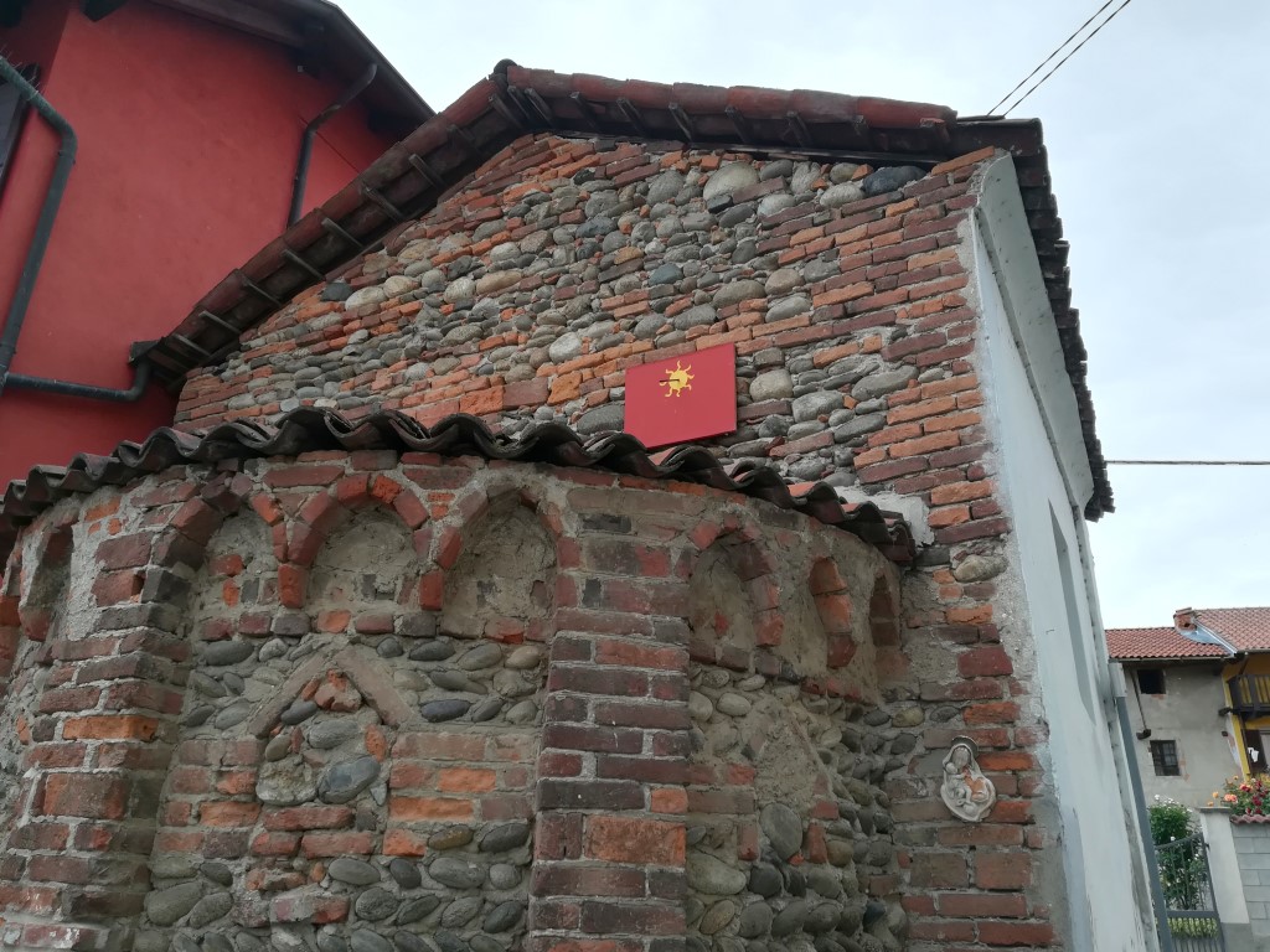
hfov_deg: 67.3
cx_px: 635
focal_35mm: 26
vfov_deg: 53.1
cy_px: 476
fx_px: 954
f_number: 2.2
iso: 50
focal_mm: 3.83
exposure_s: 1/446
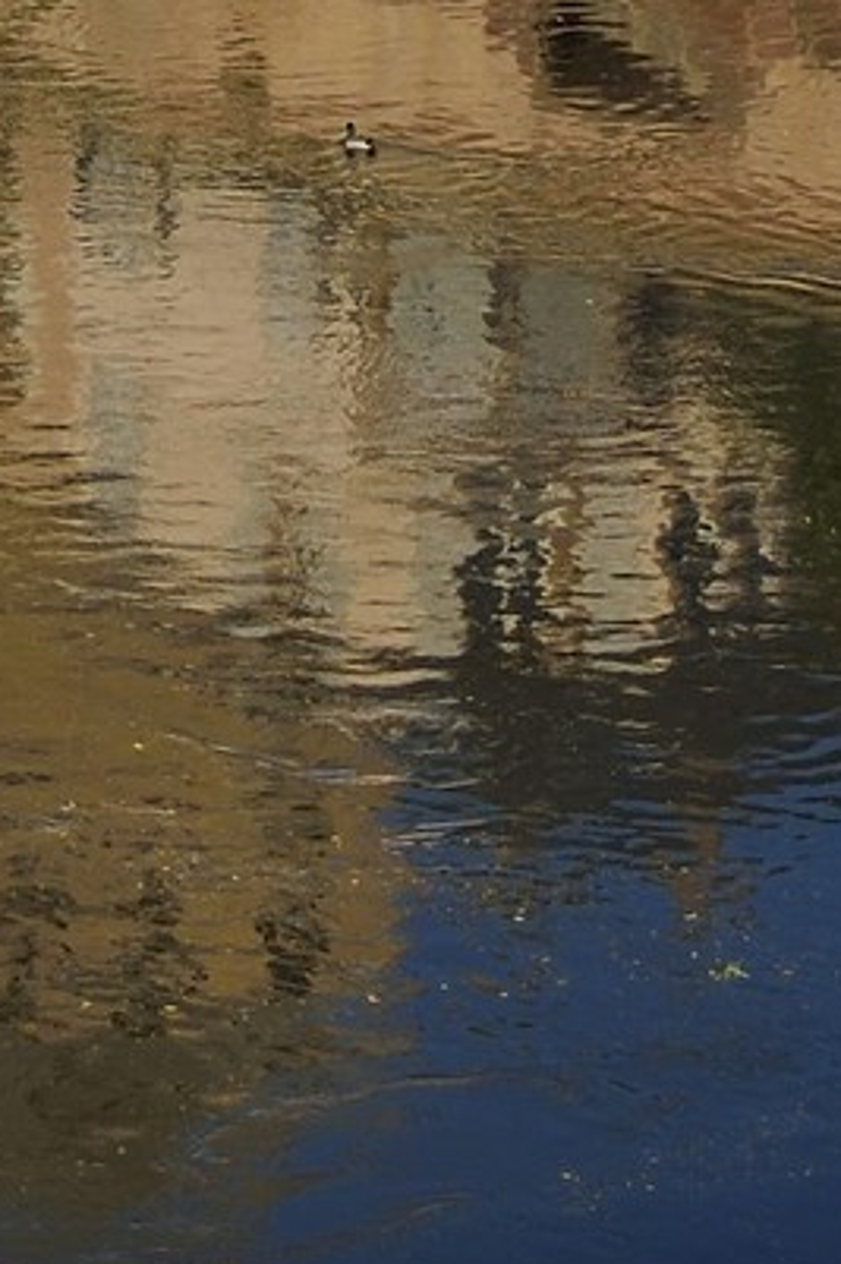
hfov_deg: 5.7
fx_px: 8417
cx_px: -98
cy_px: -1612
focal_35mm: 240
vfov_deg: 8.0
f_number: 11
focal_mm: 40
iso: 200
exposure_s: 1/400
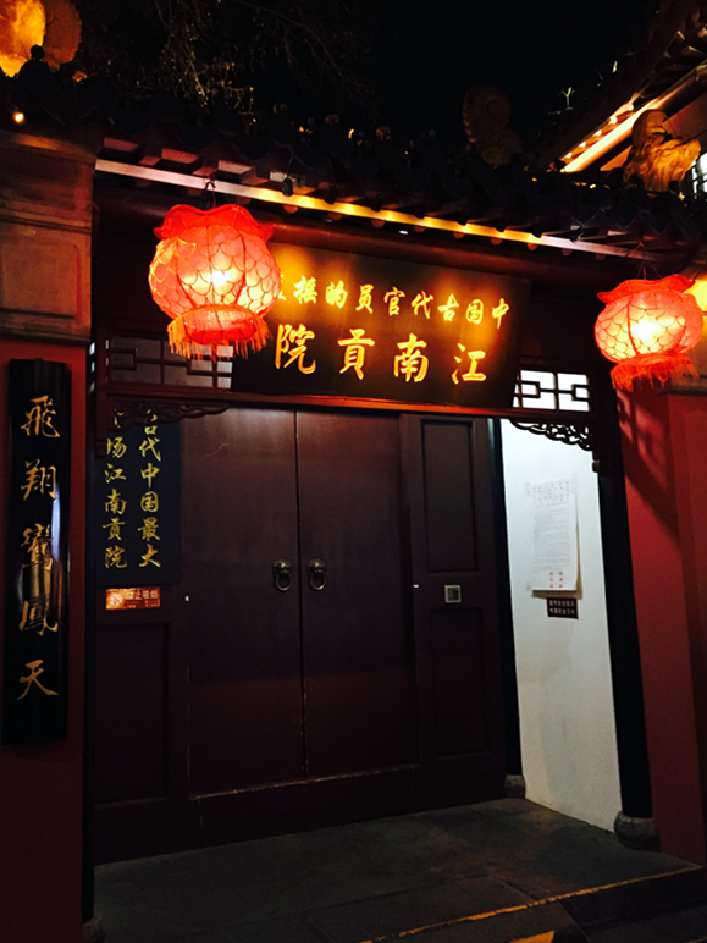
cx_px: 354
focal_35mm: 29
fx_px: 790
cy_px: 472
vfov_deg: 61.7
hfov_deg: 48.2
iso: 250
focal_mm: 4.15
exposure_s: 1/15
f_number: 2.2
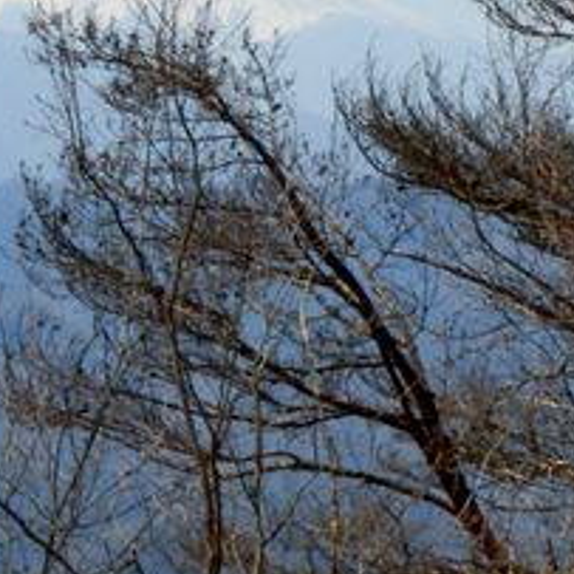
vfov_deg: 5.7
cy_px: 484
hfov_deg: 5.7
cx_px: -133
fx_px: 5759
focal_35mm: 307
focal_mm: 15.5
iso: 80
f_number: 5.1
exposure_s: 1/800
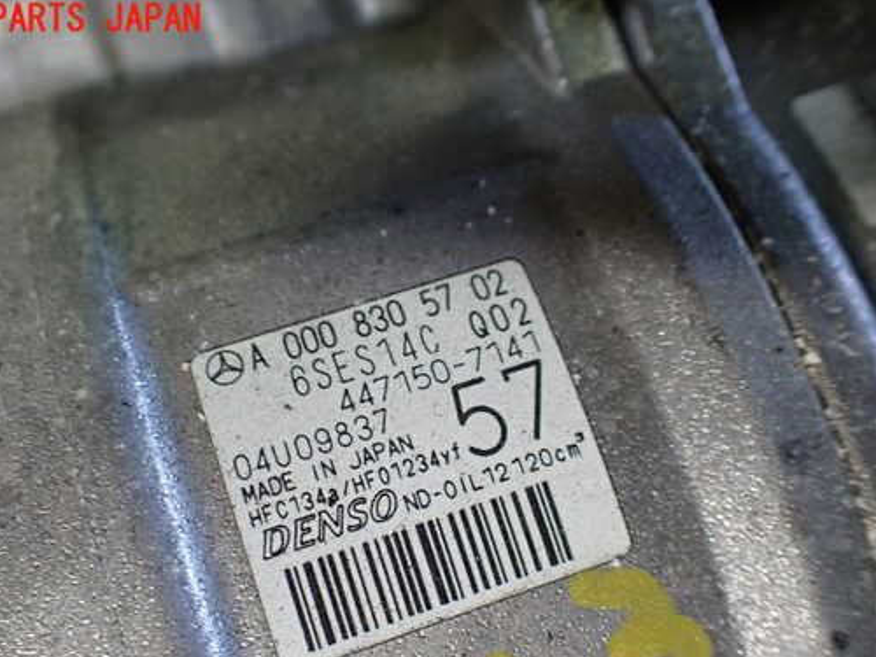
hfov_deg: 51.3
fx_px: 911
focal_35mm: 36
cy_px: 392
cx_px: 408
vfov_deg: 39.5
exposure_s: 1/125
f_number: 2.3
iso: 400
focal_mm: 5.4
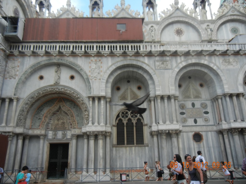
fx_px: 213
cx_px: 123
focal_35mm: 30
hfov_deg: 60.0
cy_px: 92
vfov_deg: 46.8
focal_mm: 5.4
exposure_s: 1/339
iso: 160
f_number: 3.5
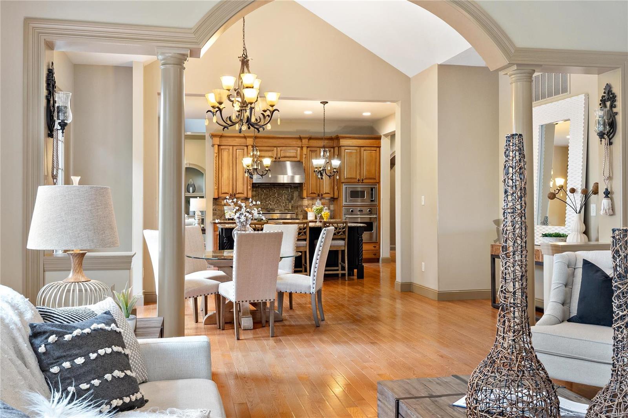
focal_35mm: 34
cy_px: 209
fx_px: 593
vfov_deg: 38.8
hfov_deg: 55.8
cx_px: 314
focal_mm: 17
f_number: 8
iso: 400
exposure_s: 1/25
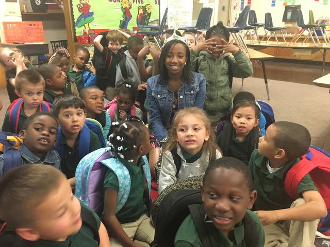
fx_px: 276
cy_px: 124
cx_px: 165
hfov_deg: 61.7
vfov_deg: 48.2
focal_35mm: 29
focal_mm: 4.15
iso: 200
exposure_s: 1/20
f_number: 2.2
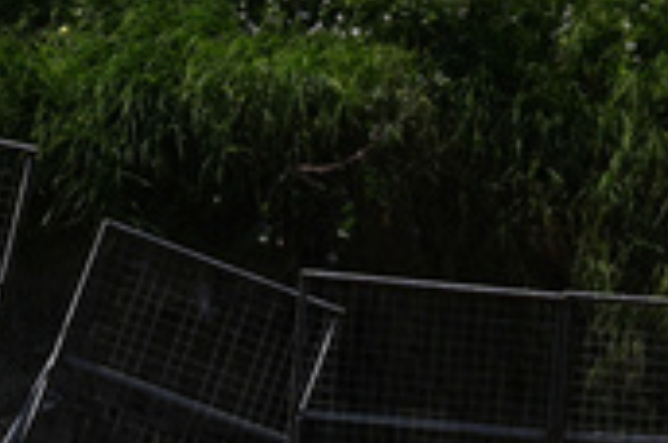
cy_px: 595
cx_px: 629
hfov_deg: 4.9
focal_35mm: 417
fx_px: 7723
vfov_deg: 3.3
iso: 250
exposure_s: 1/20000
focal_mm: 70
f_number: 2.8
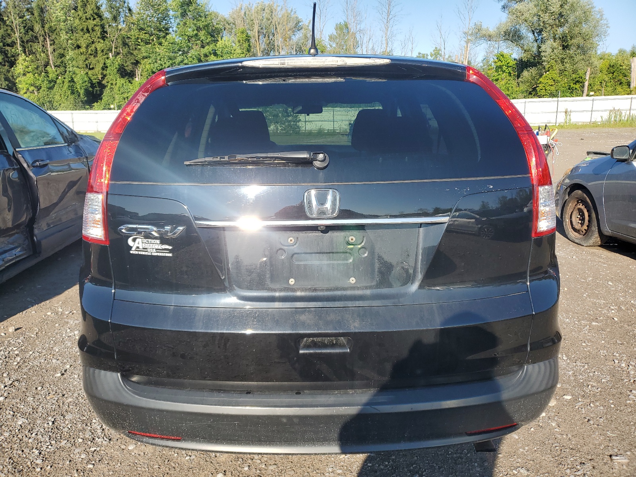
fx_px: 478
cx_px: 318
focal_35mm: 26
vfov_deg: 53.1
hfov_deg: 67.3
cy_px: 238
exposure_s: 1/1667
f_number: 1.5
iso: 50
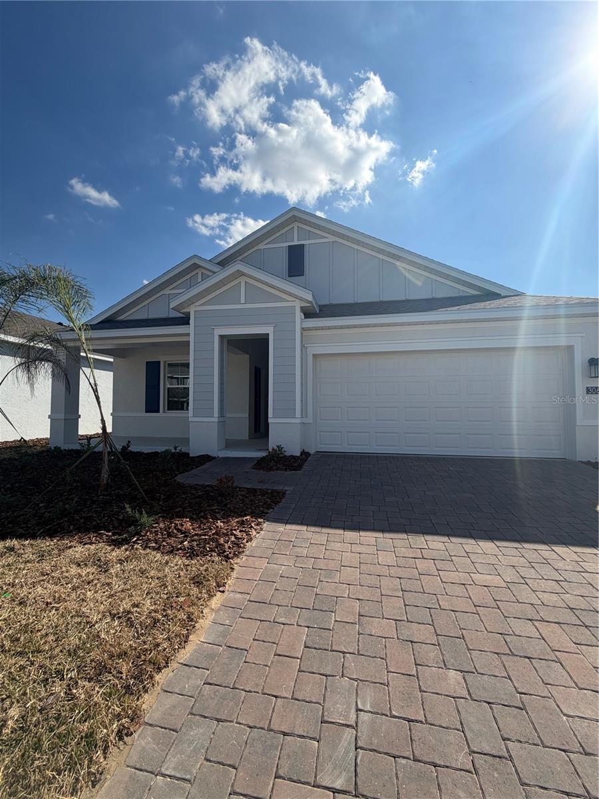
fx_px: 323
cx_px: 300
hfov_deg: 85.7
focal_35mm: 14
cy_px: 400
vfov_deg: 102.1
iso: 20
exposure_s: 1/1167
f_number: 2.2
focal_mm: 2.22
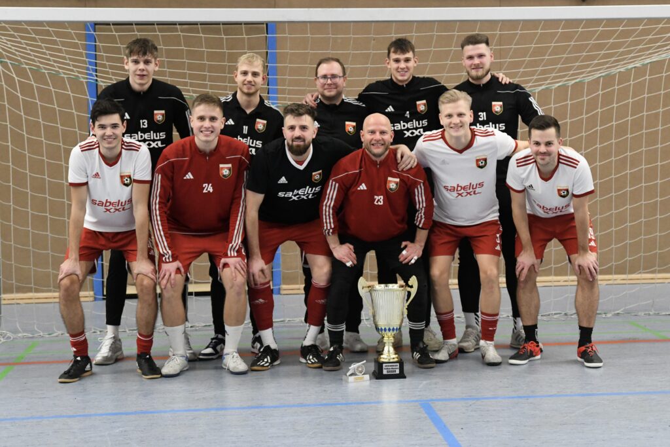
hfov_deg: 38.2
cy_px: 224
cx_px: 335
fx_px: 968
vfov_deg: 26.0
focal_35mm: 52
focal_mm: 52
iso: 8000
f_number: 2.8
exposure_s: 1/640
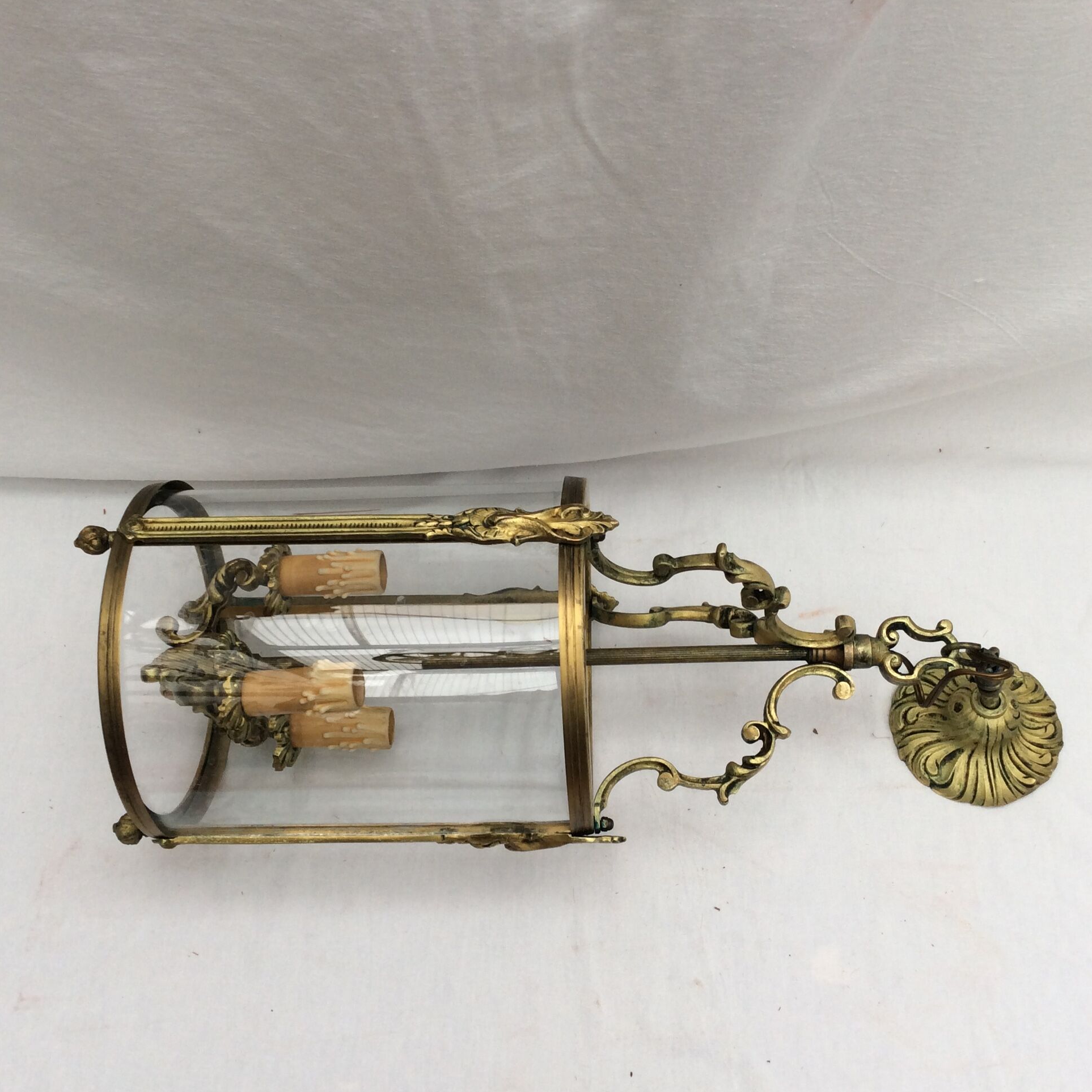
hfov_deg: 43.9
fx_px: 1356
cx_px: 547
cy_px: 551
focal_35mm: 38
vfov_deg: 43.9
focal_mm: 3.3
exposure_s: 1/109
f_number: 2.4
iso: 32
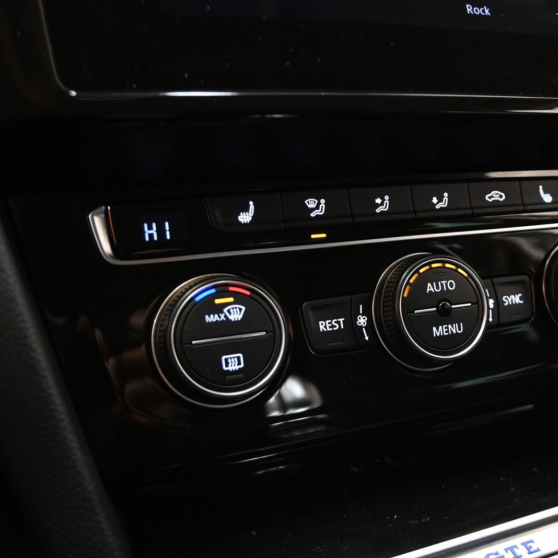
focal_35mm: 59
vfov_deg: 29.1
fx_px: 1075
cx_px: 402
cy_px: 281
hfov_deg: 28.7
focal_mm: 30.5
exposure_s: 1/60
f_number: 4.8
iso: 3200
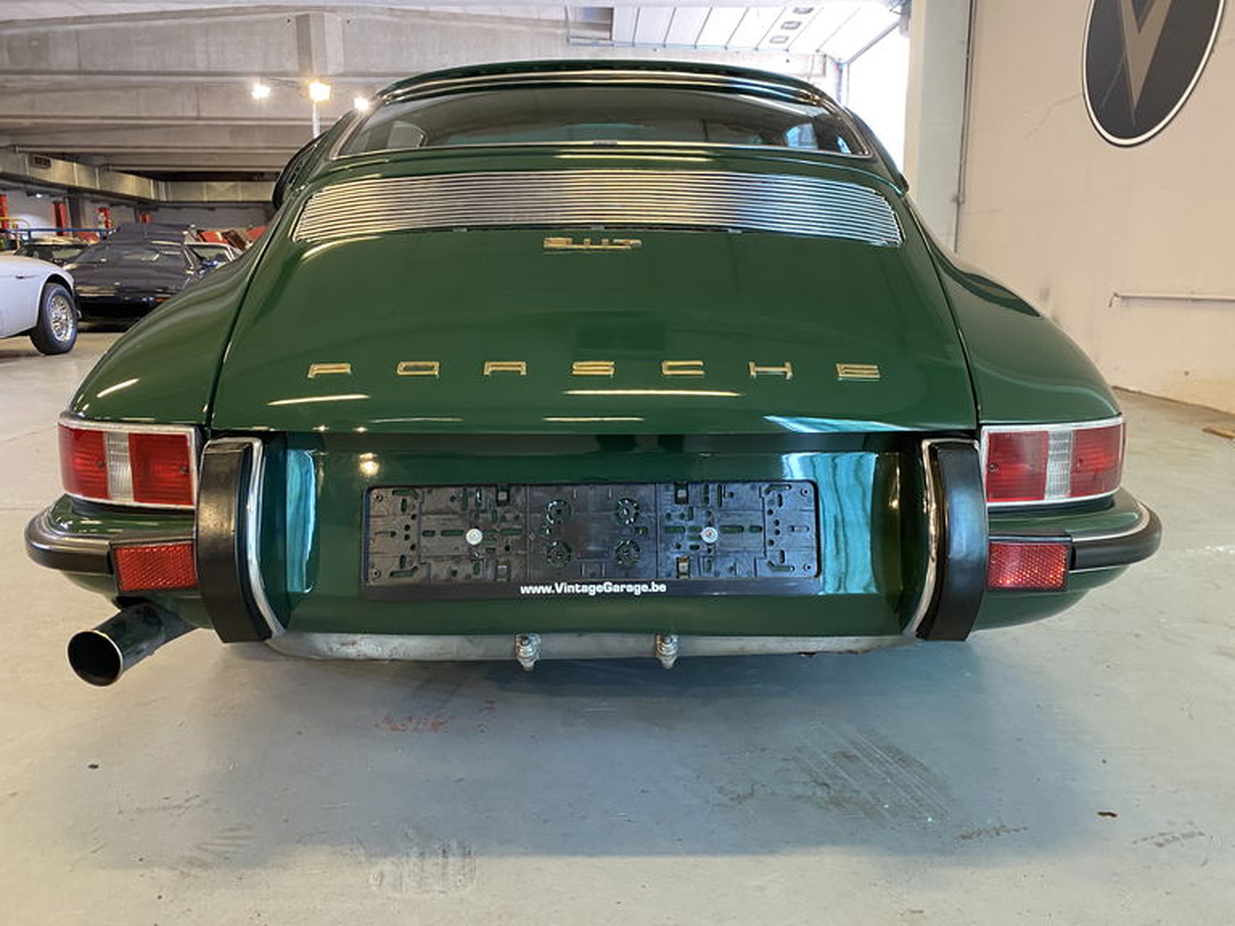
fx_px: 928
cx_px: 618
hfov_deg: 67.3
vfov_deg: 53.1
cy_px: 463
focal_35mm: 26
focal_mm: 4.25
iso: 320
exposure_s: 1/50
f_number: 1.8
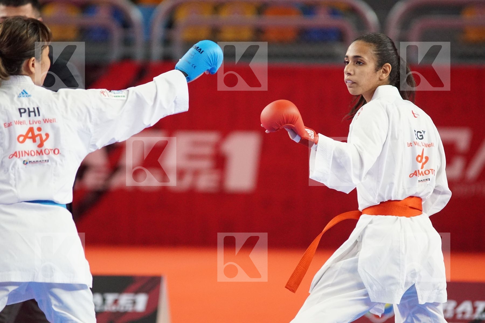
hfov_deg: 6.9
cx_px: 242
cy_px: 162
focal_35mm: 300
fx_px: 4041
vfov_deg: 4.6
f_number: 2.8
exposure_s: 1/1250
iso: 3200
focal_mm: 200
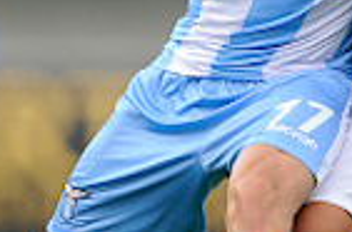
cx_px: -5
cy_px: 30
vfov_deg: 0.7
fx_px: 18028
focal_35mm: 1850
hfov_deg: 1.1
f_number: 2.8
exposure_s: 1/1000
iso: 800
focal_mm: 400
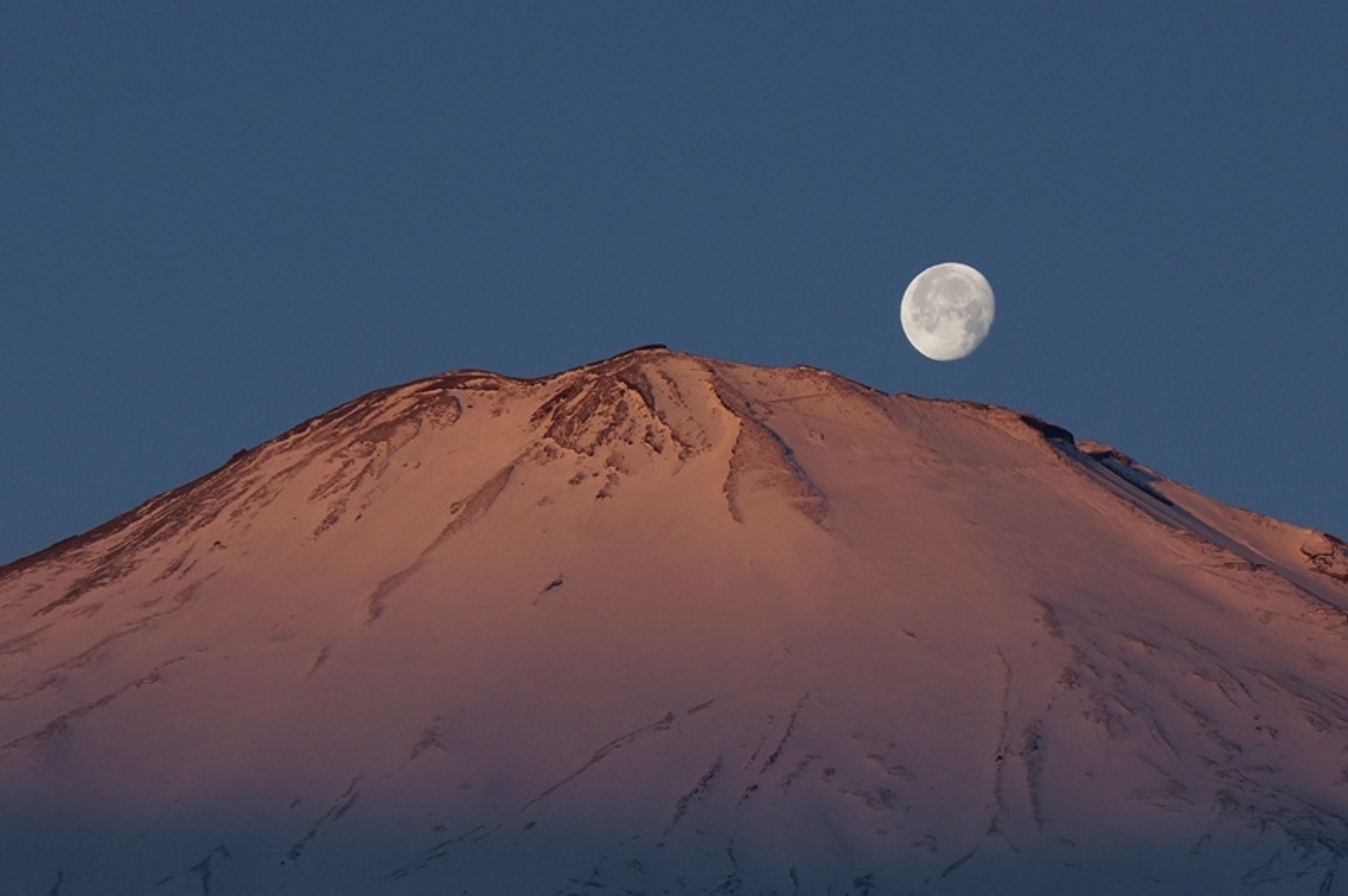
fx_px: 11785
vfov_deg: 4.4
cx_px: 674
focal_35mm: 315
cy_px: 448
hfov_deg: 6.5
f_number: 8
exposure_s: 1/250
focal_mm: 105
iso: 200
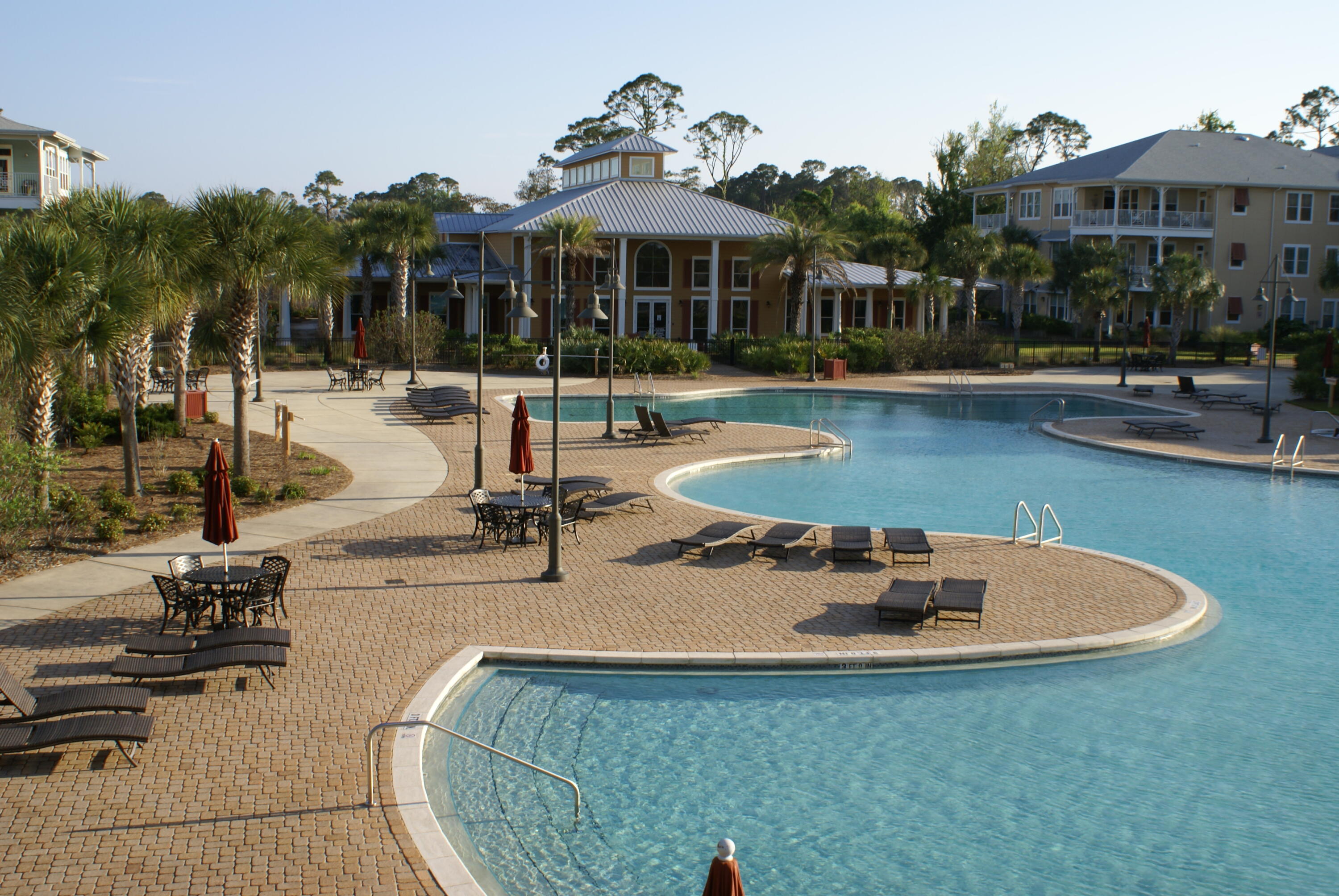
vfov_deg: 34.3
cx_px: 670
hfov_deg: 49.5
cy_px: 448
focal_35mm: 39
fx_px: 1452
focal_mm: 26
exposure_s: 1/80
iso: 100
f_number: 11
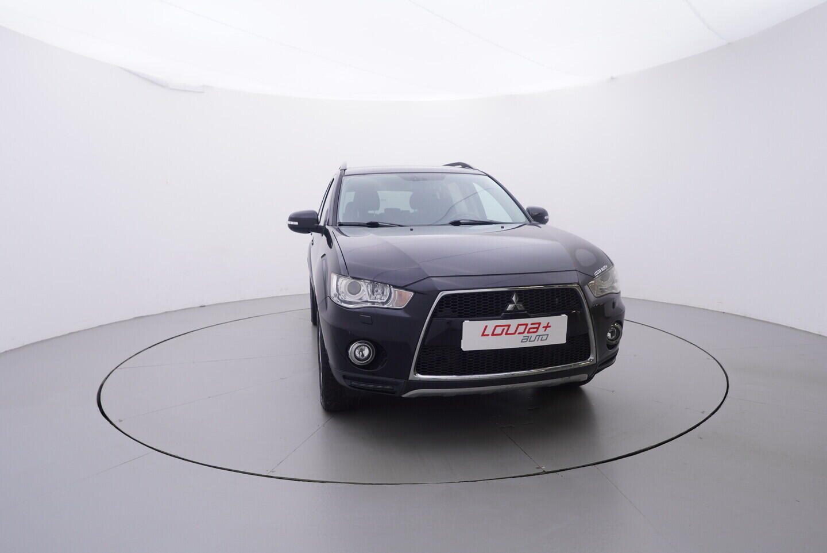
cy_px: 276
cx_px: 414
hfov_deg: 77.3
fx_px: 517
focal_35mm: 22
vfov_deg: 56.2
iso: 200
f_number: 5
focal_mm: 15
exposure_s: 1/80
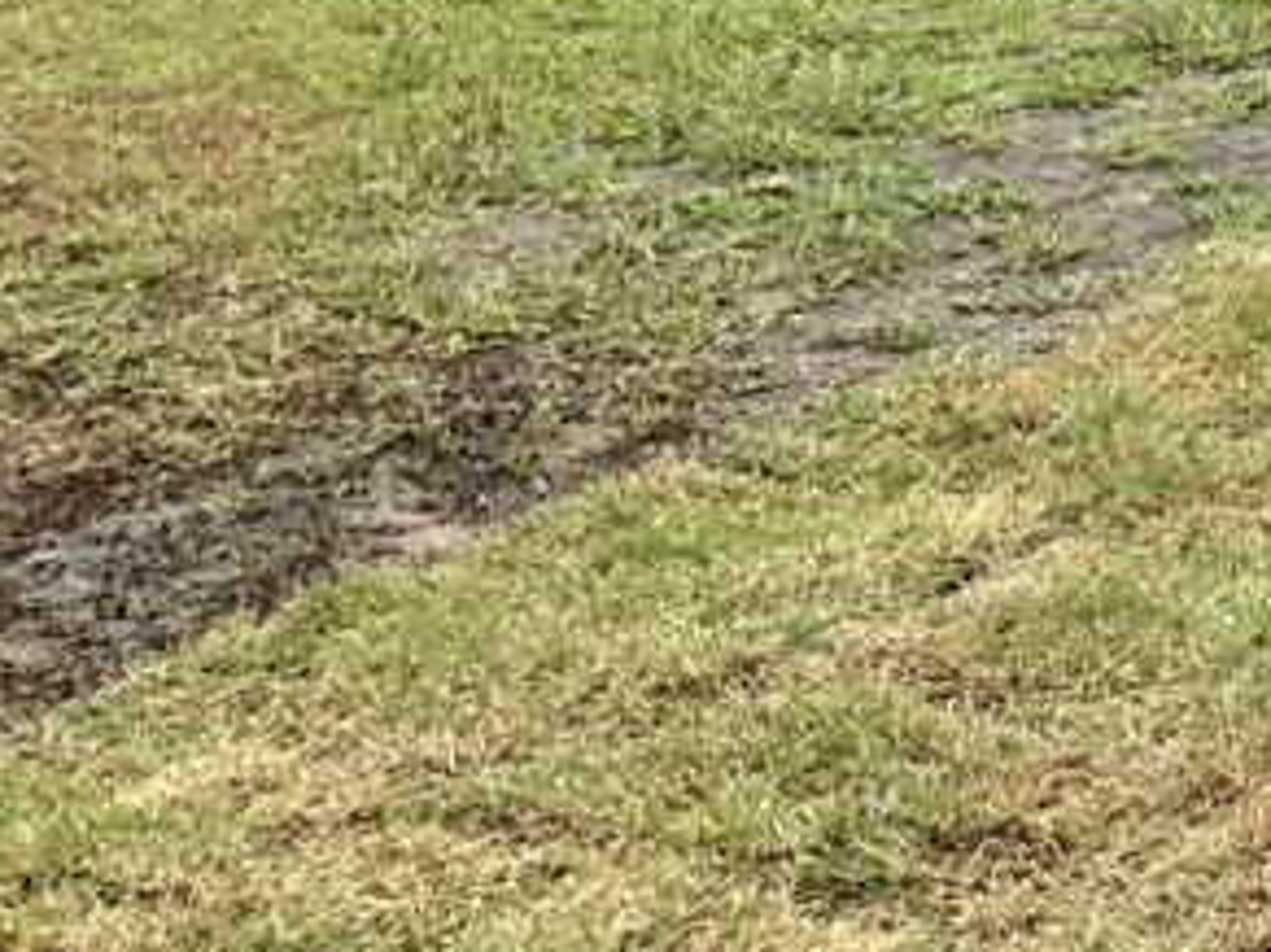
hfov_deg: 16.7
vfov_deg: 13.6
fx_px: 3744
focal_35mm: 102
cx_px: 2123
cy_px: -485
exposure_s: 1/348
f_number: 1.8
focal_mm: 3
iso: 25
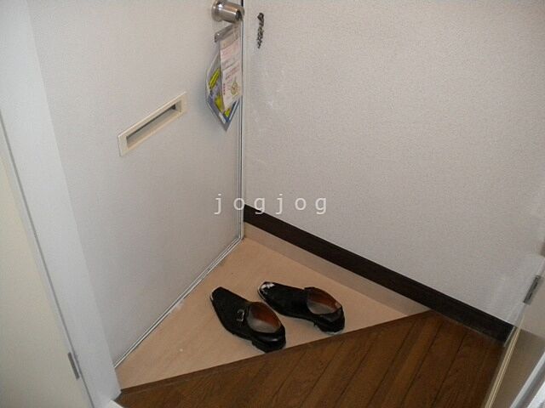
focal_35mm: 35
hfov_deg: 52.6
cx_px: 272
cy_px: 204
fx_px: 551
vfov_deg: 40.7
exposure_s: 1/30
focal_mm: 6.3
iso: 400
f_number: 3.1
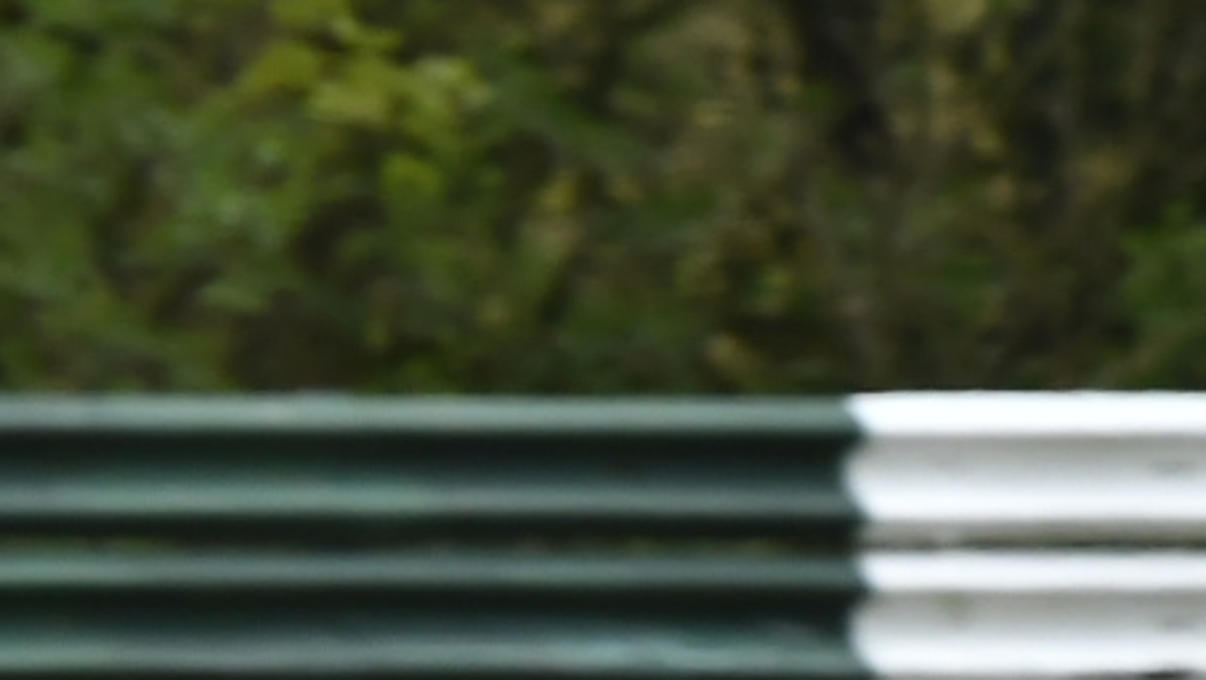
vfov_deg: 0.9
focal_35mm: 1383
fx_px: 44252
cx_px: 1628
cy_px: 1470
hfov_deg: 1.6
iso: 640
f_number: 5.6
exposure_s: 1/320
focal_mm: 200
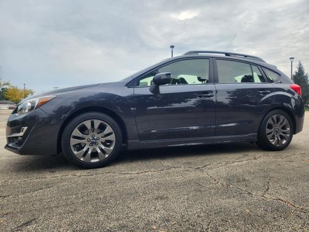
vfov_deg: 58.9
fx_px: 205
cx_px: 154
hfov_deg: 73.9
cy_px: 116
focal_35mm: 23
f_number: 1.8
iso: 20
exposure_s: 1/909
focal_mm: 5.4
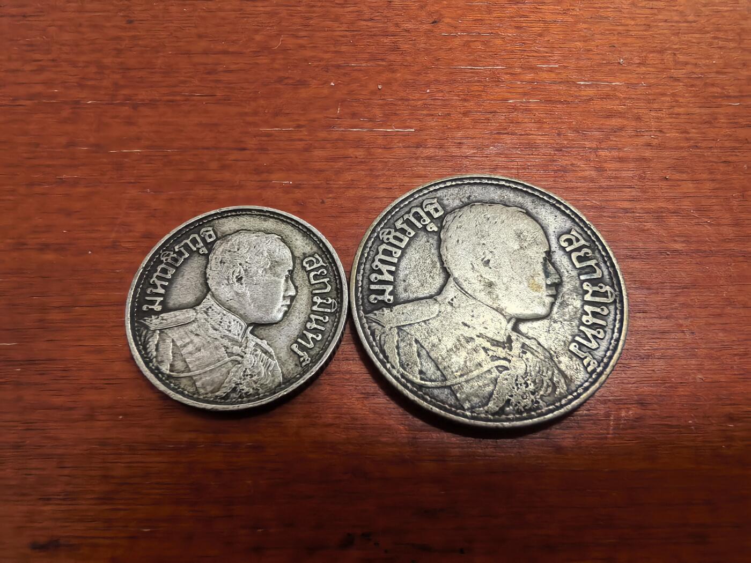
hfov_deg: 71.6
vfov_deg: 56.8
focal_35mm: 24
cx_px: 376
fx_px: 521
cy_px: 282
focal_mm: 1.68
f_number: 2.2
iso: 400
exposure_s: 1/25
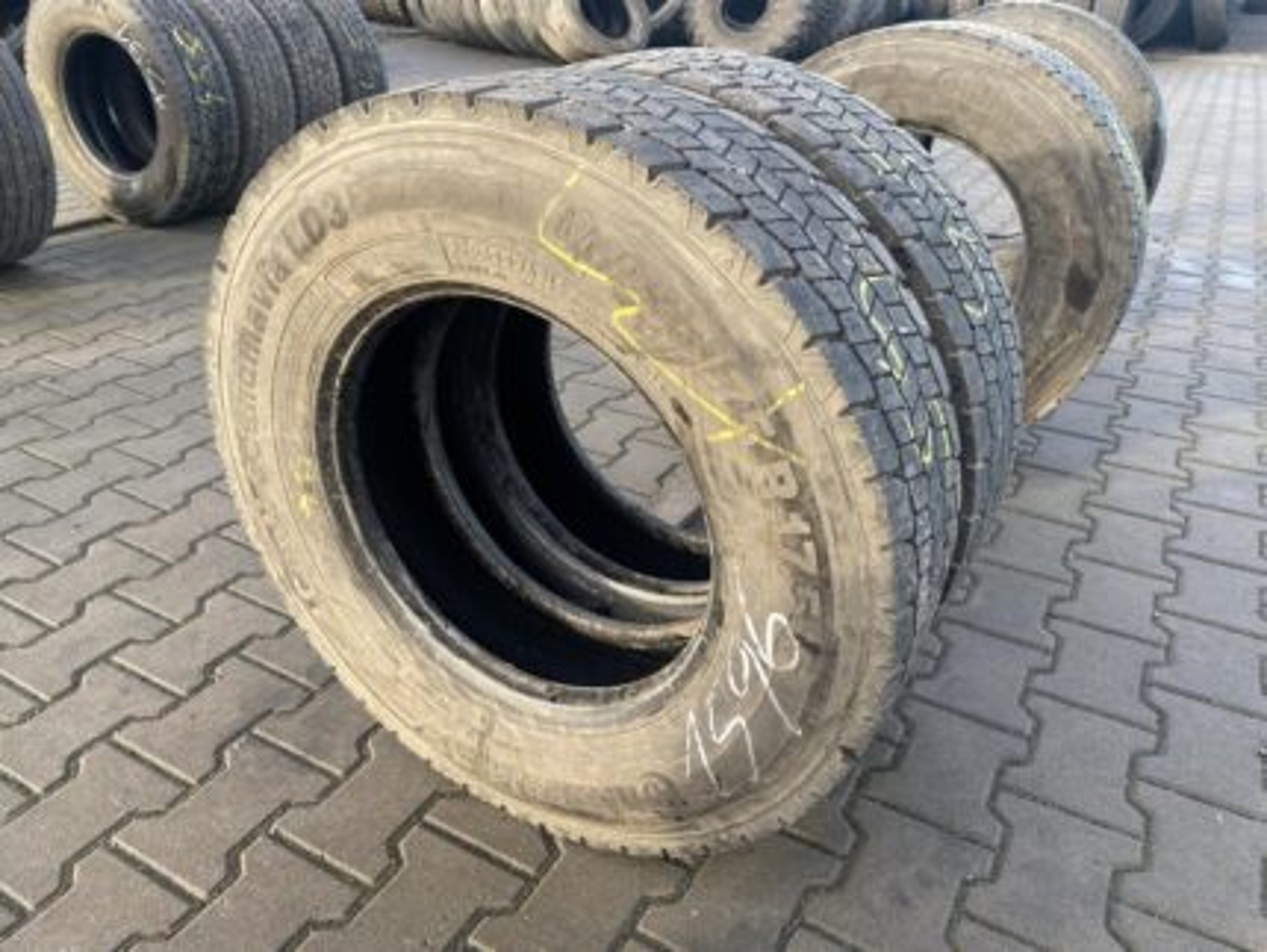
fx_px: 952
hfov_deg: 67.3
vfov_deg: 53.1
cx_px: 634
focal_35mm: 26
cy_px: 476
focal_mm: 4.25
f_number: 1.8
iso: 32
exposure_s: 1/122
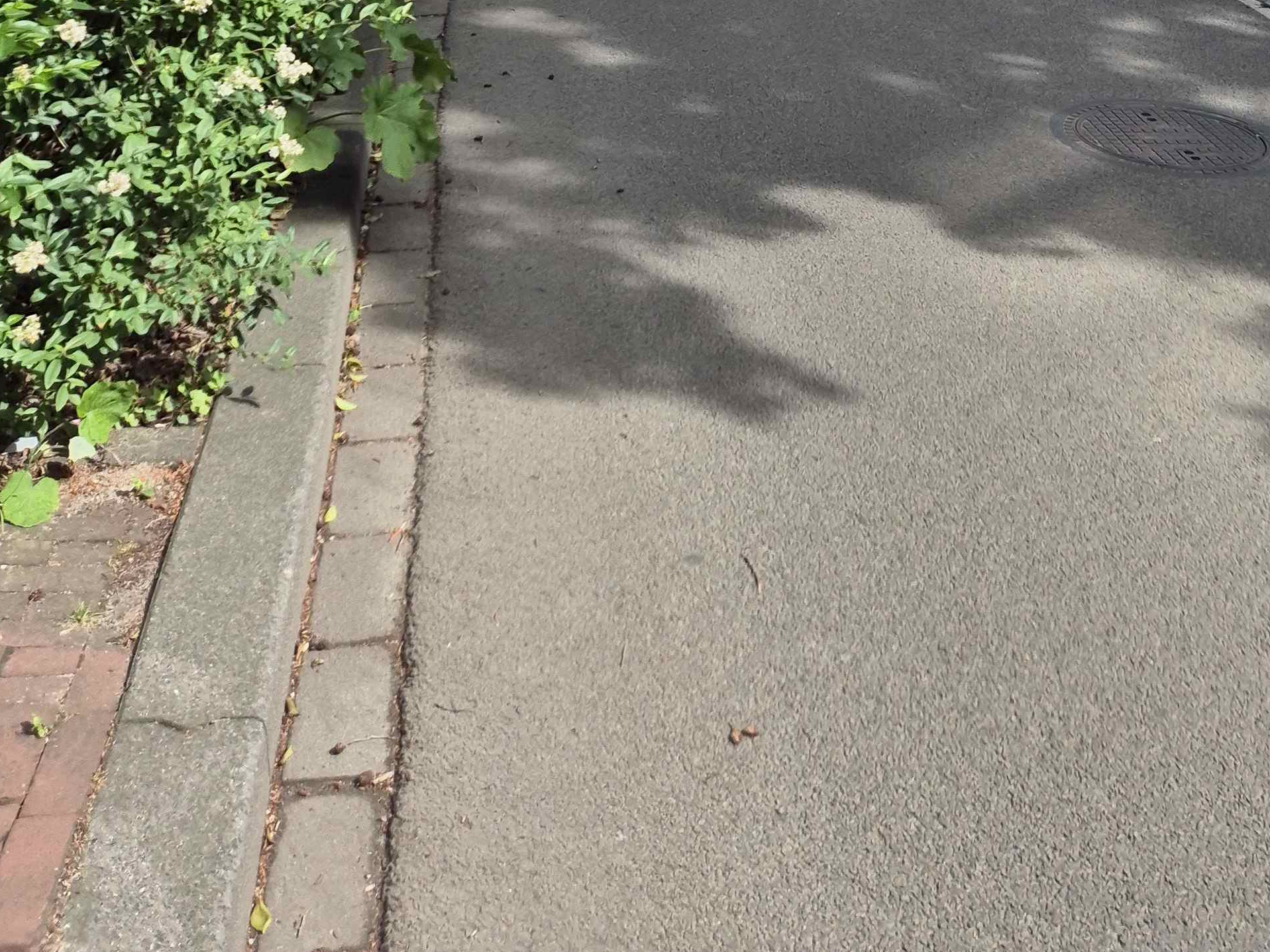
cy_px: -363
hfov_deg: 38.7
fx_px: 1761
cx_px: 943
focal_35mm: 48
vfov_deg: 25.1
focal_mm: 5.4
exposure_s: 1/1128
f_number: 1.8
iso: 25
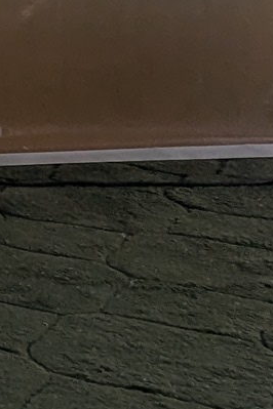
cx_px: -674
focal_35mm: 160
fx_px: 1820
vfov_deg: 12.0
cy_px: -281
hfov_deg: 7.2
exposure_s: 1/139
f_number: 1.85
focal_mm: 6.81
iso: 40
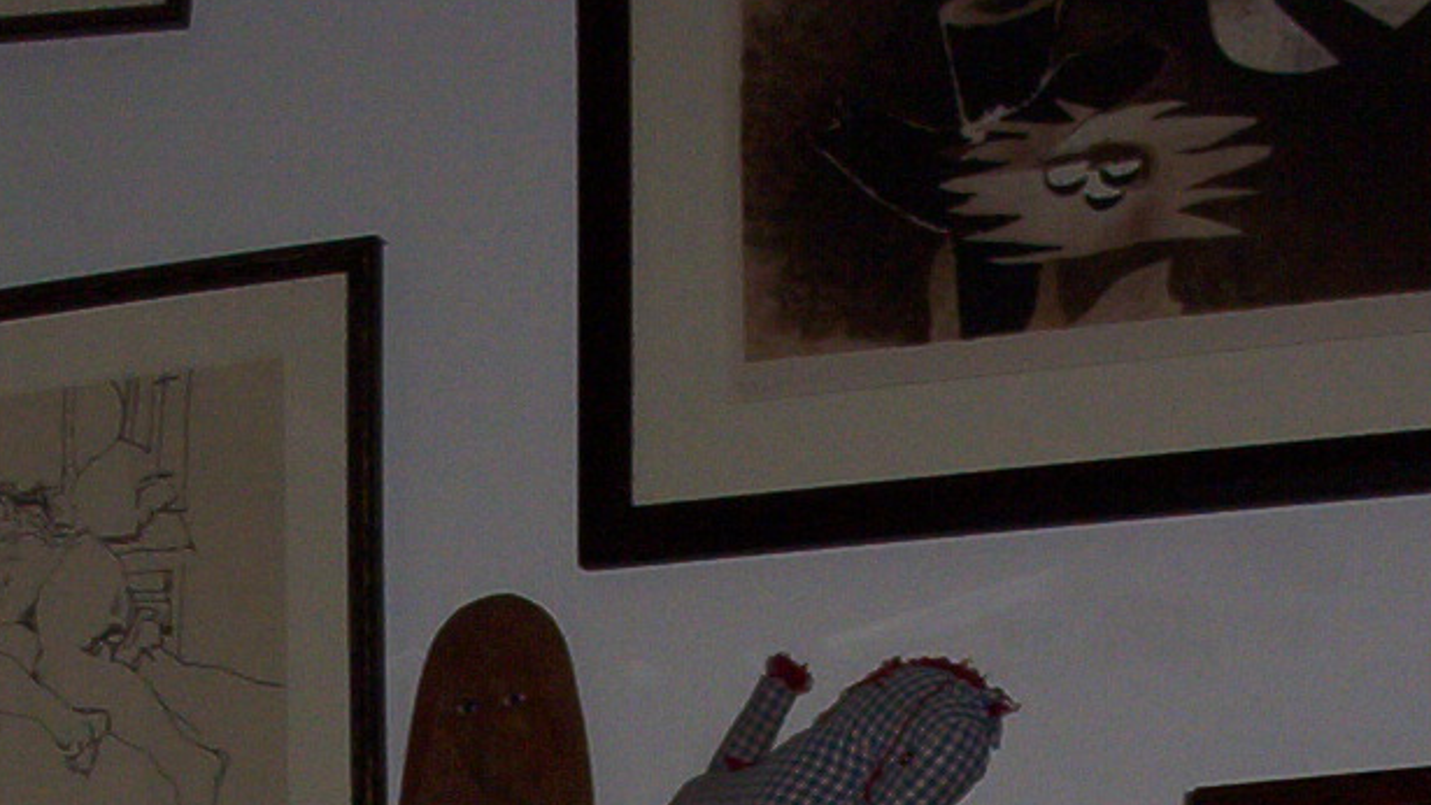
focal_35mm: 113
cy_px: 1363
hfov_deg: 18.9
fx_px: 4288
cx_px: 605
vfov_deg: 10.2
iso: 140
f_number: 4.5
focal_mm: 6
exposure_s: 1/30
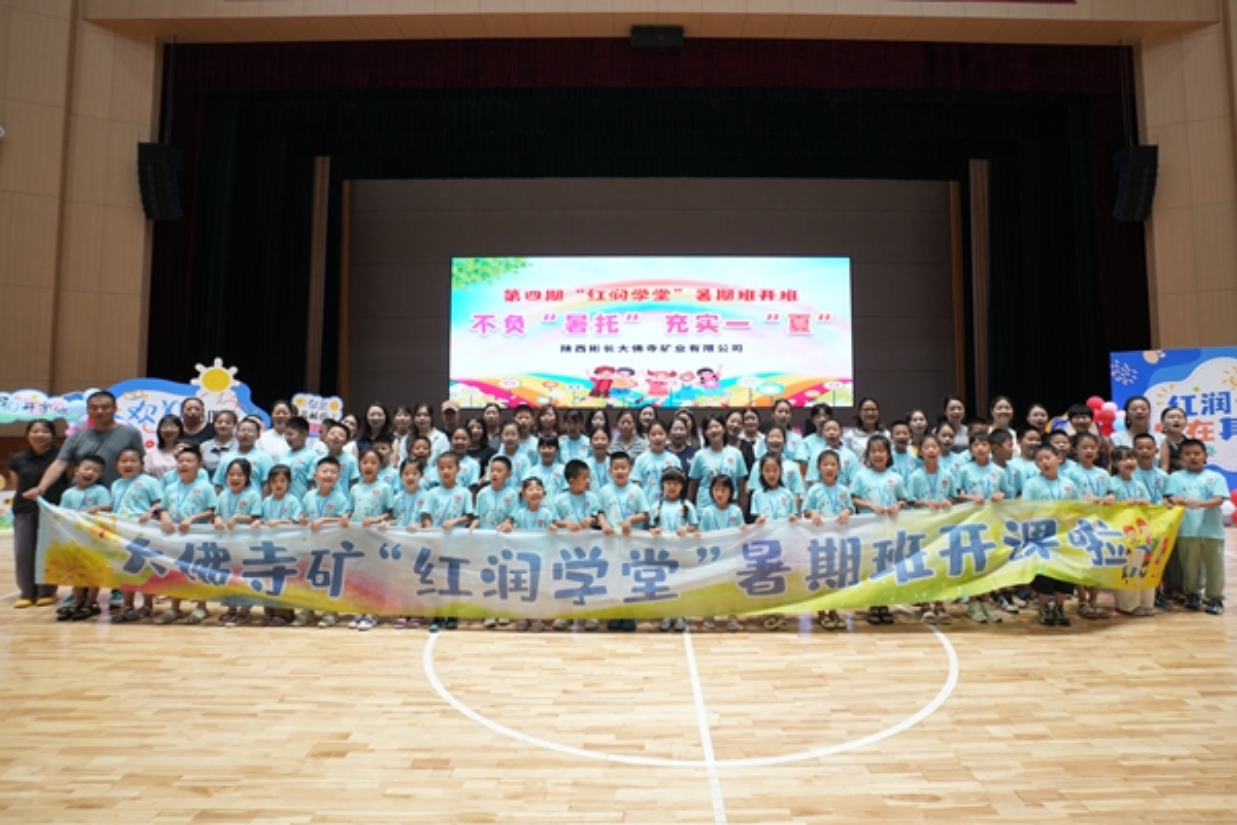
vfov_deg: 70.4
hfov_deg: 93.3
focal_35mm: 17
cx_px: 618
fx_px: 584
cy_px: 412
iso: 1600
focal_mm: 17
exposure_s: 1/80
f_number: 7.1
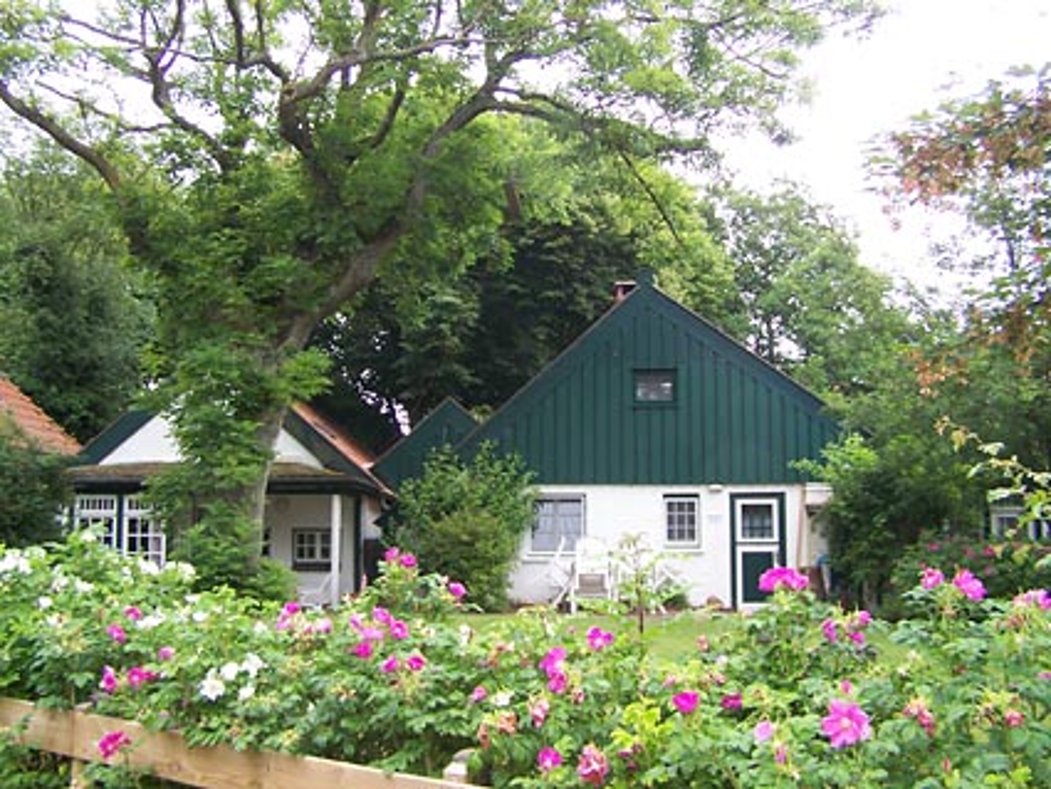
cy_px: 394
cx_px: 526
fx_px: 1154
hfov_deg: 49.0
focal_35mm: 38
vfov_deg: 37.7
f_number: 2.8
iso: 64
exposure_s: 1/50
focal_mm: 6.3
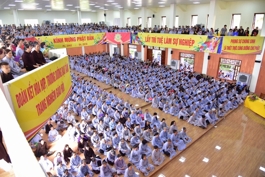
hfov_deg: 73.7
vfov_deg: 53.2
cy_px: 88
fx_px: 177
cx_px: 132
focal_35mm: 24
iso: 800
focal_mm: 24
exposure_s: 1/60
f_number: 5
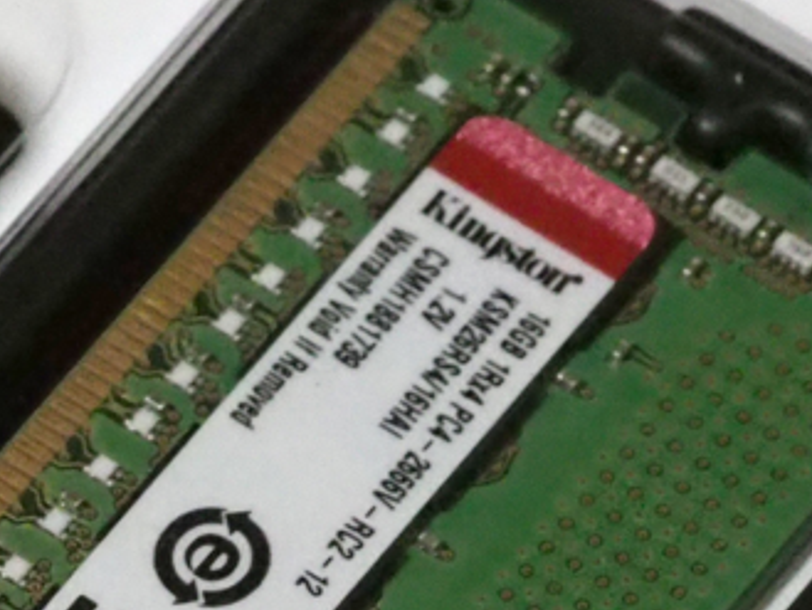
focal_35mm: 701
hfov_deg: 2.8
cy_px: 1237
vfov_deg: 2.1
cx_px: -800
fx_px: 16450
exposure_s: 1/125
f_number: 5.6
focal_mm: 60
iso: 5000
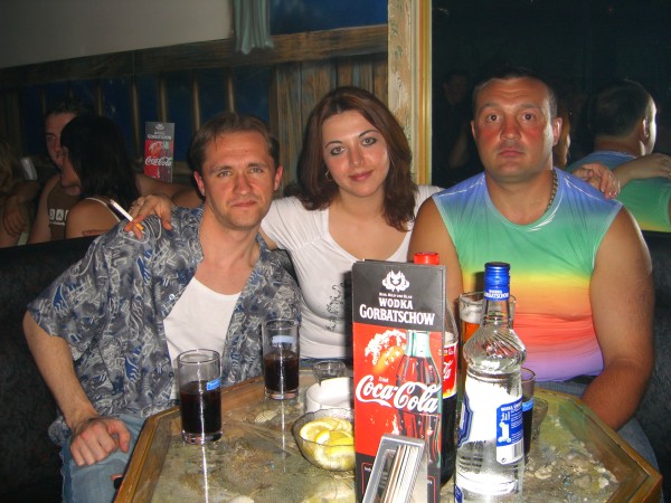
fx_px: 737
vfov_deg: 37.7
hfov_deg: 49.0
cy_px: 252
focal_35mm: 38
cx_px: 336
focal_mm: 7.9
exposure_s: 1/60
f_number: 2.8
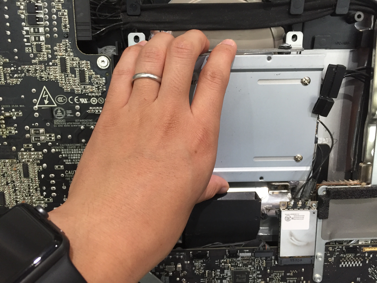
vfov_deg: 48.2
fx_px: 316
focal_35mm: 29
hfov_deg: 61.7
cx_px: 188
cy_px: 142
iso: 160
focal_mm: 4.15
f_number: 2.2
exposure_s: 1/33
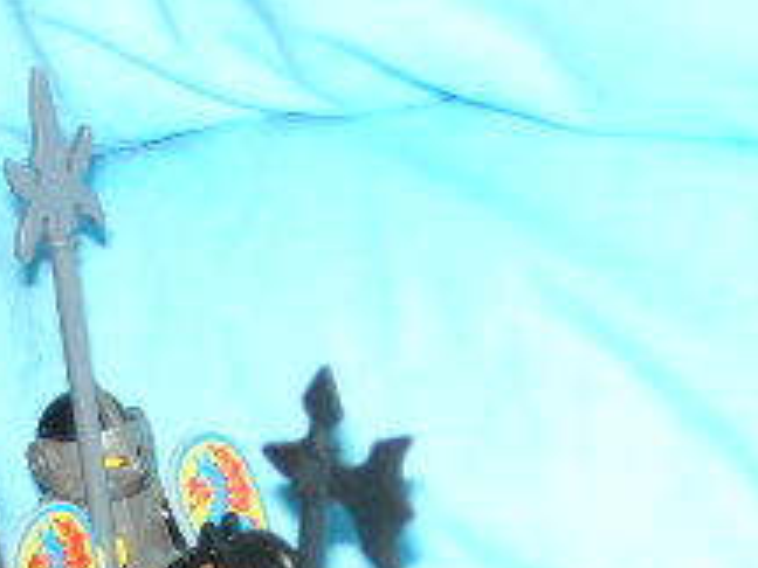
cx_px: -246
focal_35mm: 273
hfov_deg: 7.2
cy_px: 838
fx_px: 5978
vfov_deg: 5.4
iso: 64
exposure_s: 1/60.1
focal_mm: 19.1
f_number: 4.3
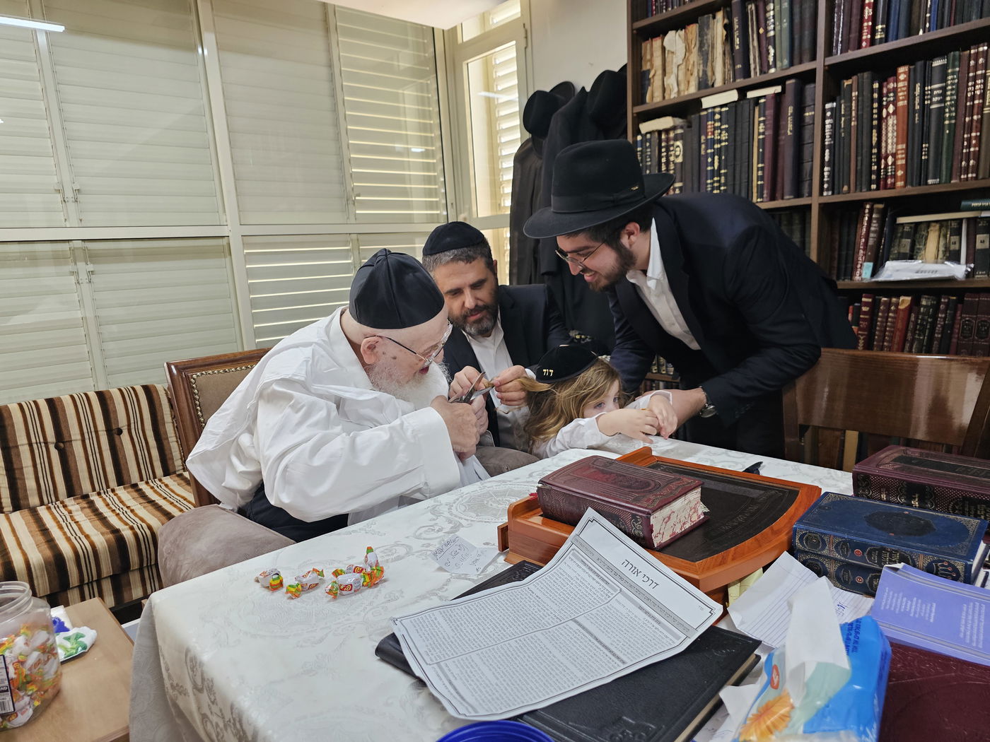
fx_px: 658
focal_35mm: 23
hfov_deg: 73.9
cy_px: 371
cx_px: 495
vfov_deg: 58.9
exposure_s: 1/100
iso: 250
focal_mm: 6.3
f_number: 1.7
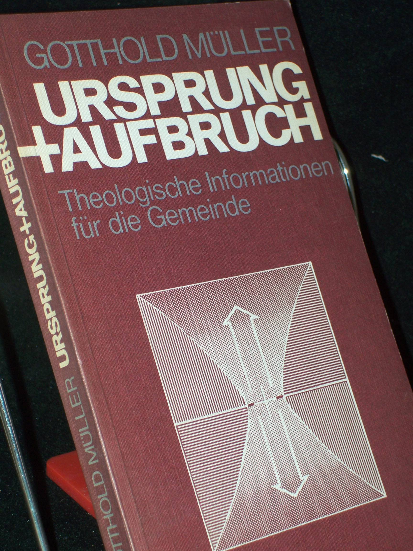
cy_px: 276
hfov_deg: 14.5
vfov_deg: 19.3
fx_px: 1623
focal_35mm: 102
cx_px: 206
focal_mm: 16.8
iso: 80
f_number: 4.6
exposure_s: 1/100
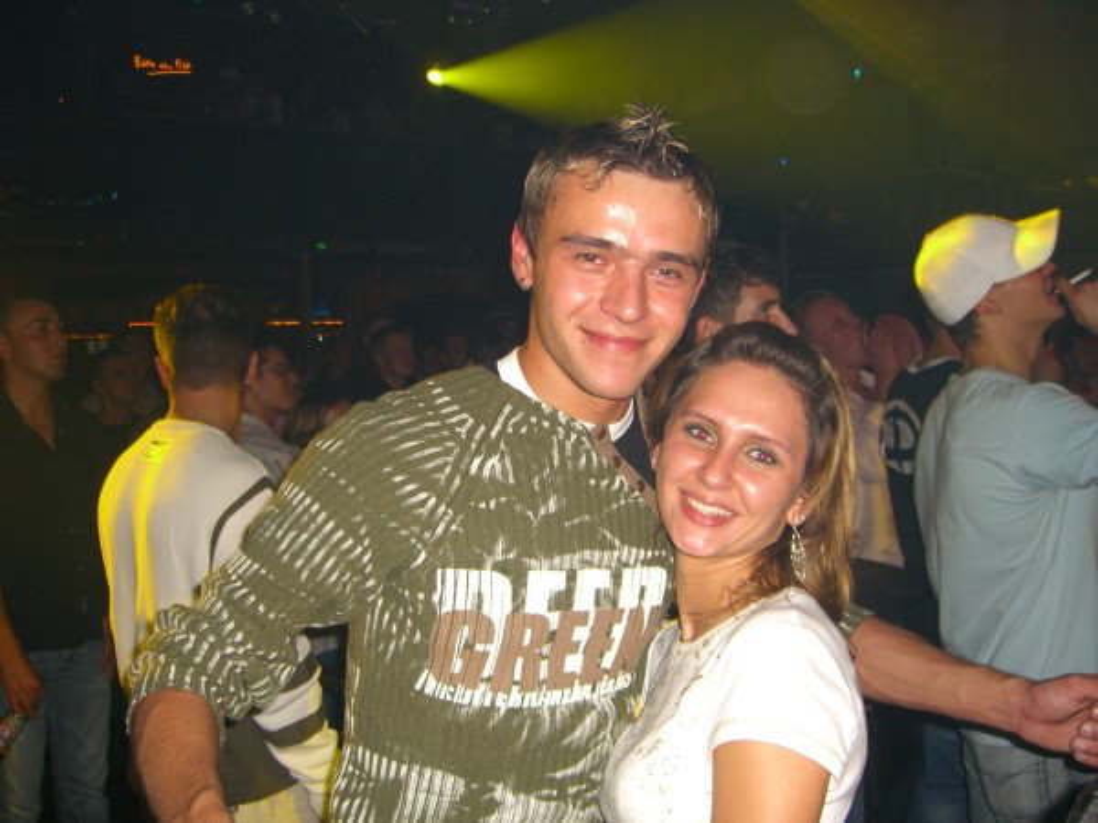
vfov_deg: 37.7
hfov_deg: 49.0
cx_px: 549
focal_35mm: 38
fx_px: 1205
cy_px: 412
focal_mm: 7.9
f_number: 2.8
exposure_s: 1/60
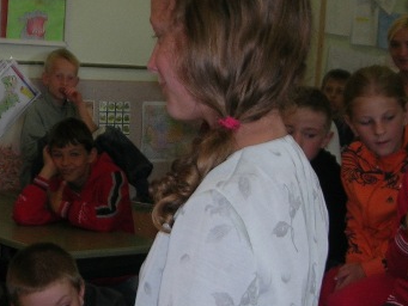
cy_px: 186
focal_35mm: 101
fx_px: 1191
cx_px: 107
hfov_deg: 19.3
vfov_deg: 14.6
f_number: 2.8
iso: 64
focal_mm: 7.8
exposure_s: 1/60.1
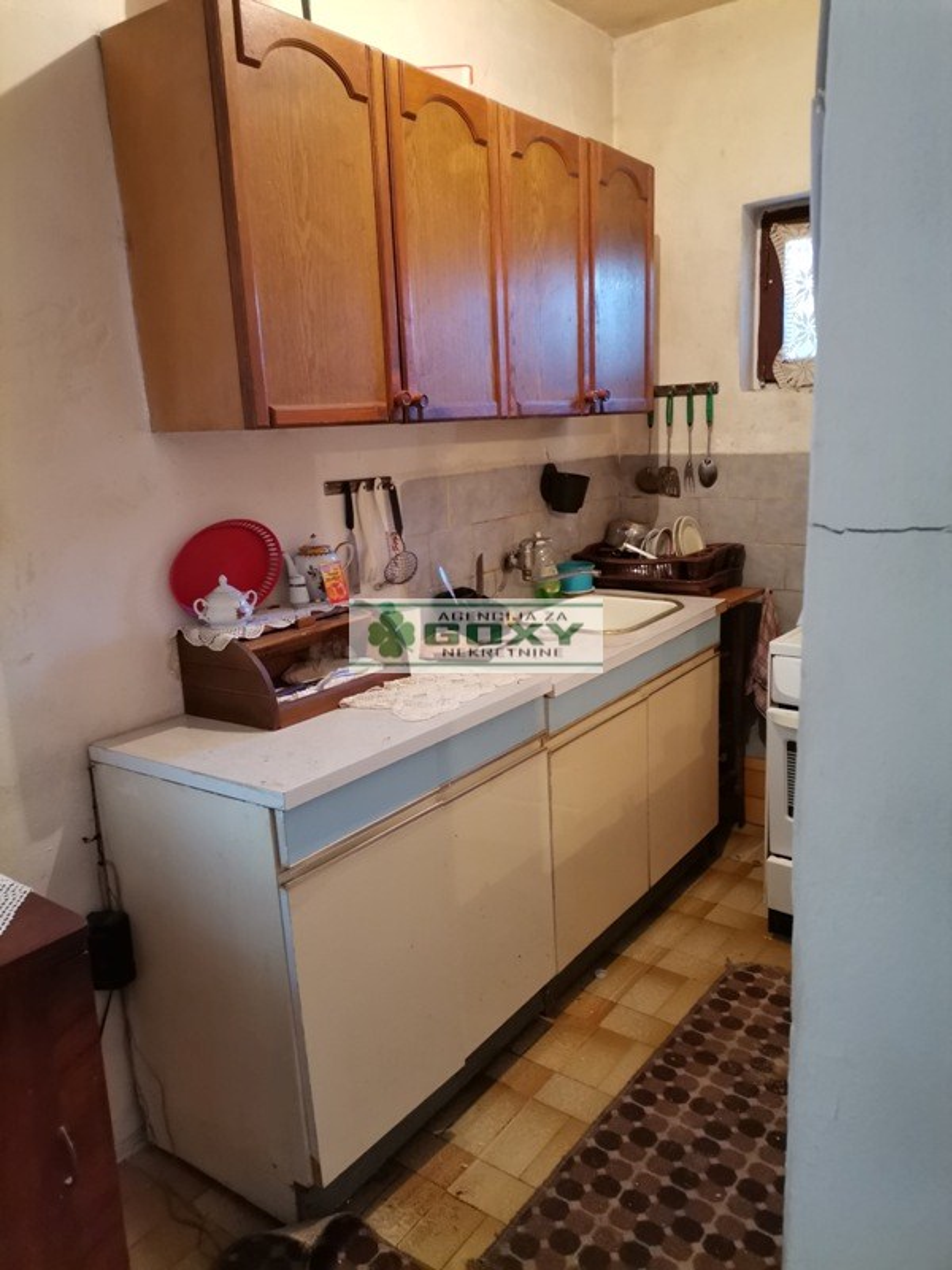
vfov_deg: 67.3
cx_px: 476
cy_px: 635
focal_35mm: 26
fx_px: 953
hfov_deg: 53.1
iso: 1000
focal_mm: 4.75
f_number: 1.8
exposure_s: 1/25
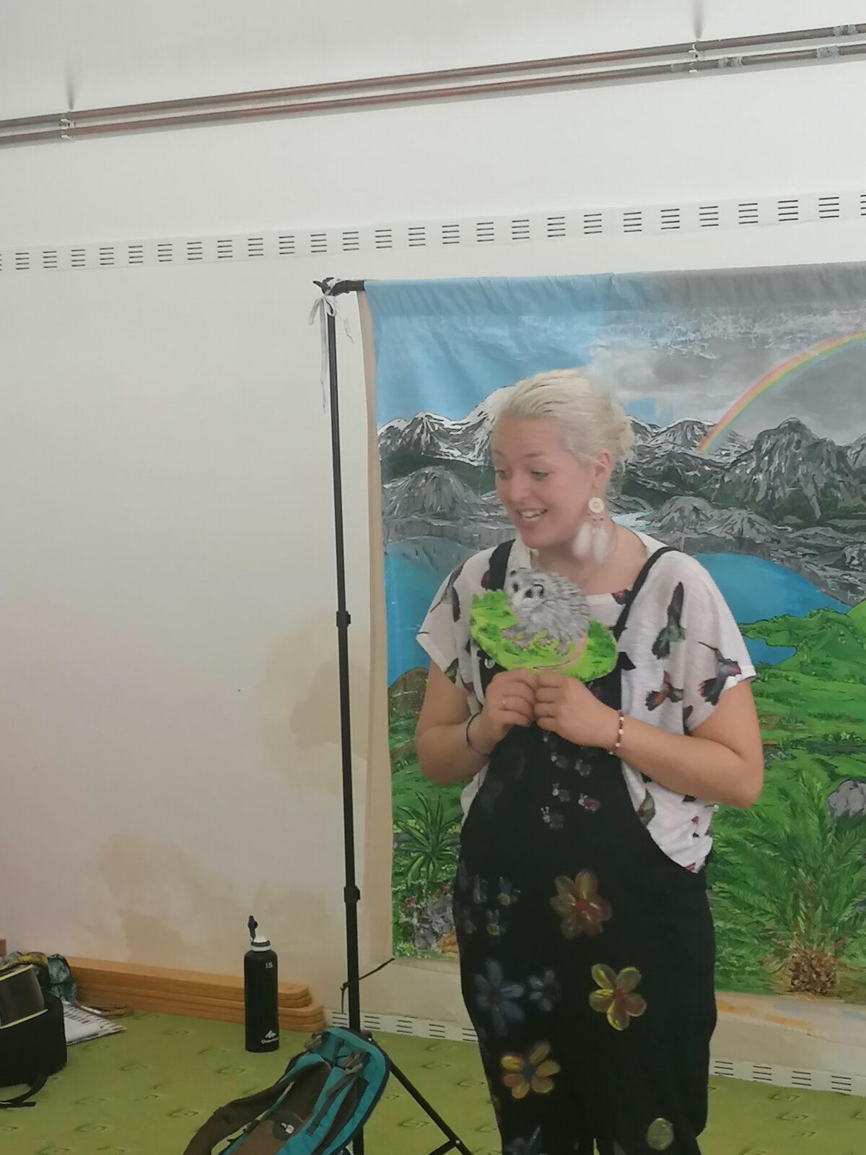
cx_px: 433
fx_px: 2335
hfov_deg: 21.0
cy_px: 578
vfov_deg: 27.8
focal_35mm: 70
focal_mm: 4.75
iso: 64
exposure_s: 1/50
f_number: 1.8
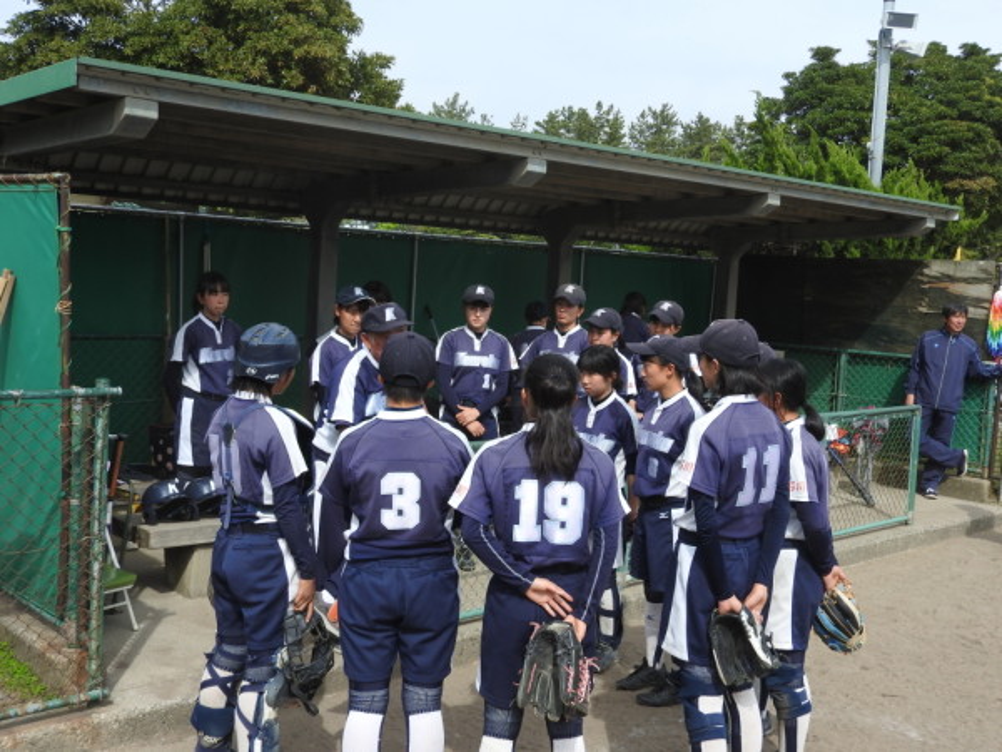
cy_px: 376
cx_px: 501
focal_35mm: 40
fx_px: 1158
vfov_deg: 36.0
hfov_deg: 46.8
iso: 100
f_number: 3.8
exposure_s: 1/800
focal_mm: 7.2
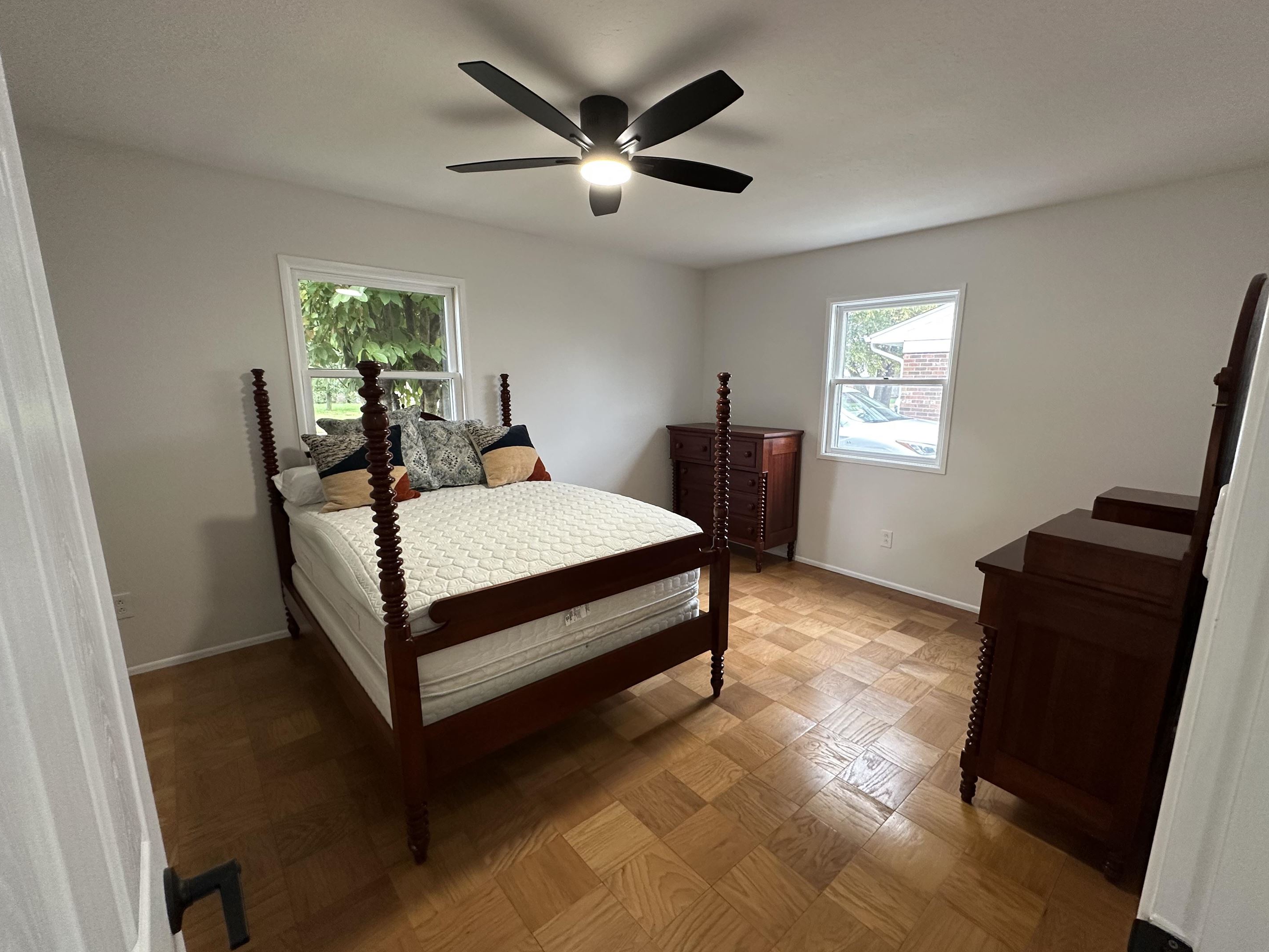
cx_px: 678
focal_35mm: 15
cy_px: 492
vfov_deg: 81.7
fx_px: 550
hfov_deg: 98.0
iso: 200
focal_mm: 2.22
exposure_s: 1/60
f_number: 2.2
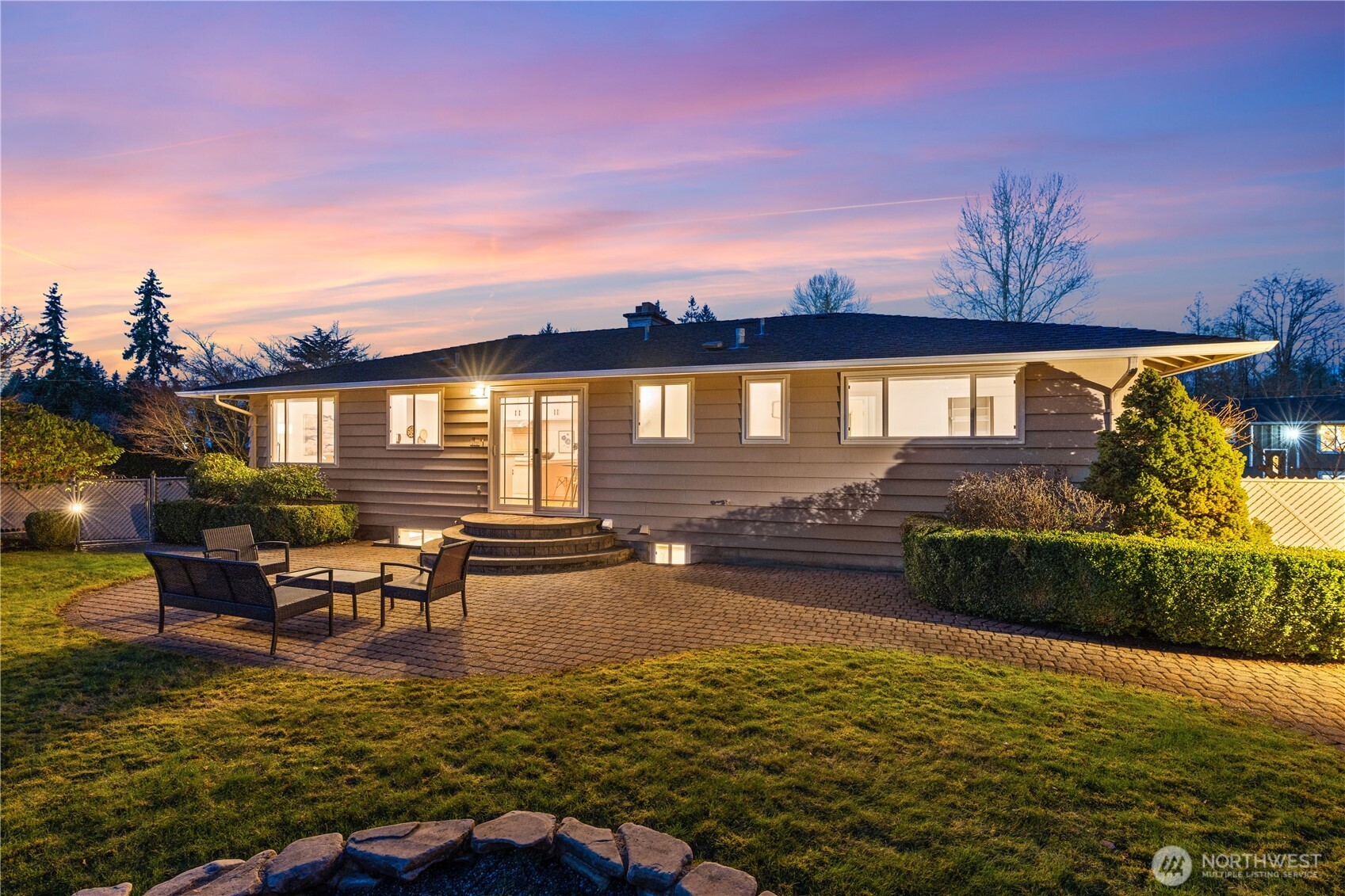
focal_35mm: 16
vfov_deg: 73.7
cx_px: 672
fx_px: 598
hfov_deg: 96.7
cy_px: 448
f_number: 9
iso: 320
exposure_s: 6
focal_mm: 16
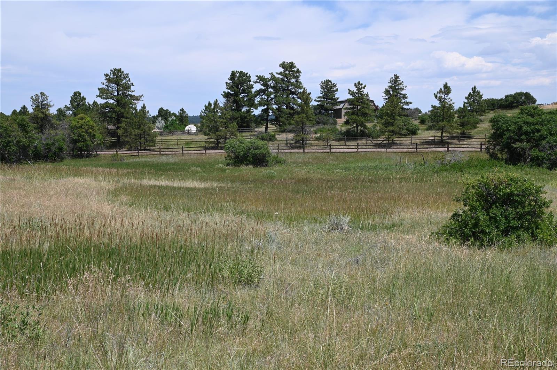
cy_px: 185
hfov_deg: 48.5
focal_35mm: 40
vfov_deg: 33.3
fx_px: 618
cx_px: 278
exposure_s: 1/400
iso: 100
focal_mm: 40
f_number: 7.1
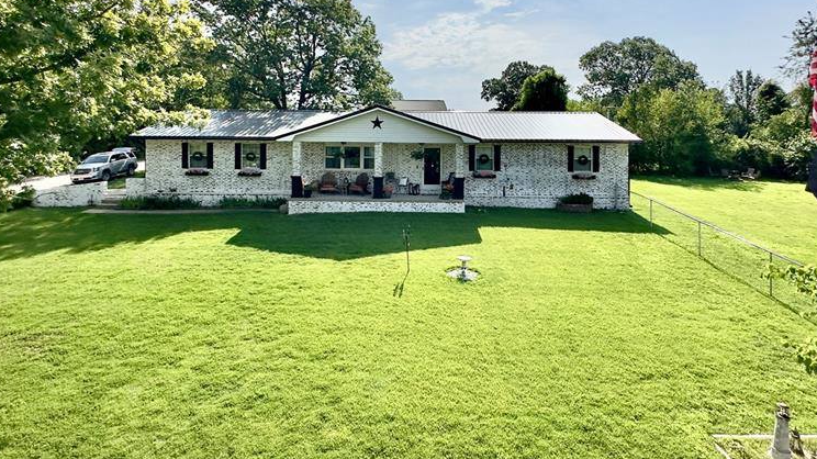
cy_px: 144
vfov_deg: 52.3
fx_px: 455
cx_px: 411
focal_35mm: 21
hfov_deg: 83.9
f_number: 2.2
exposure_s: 1/6897
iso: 50
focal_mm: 2.22
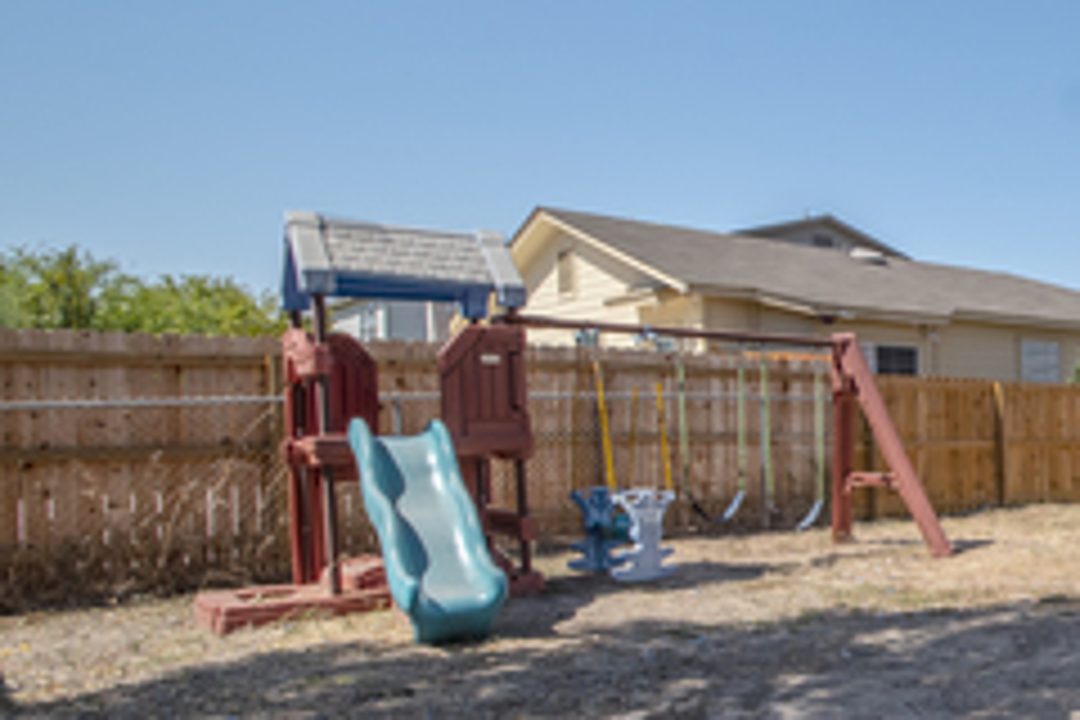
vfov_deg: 40.9
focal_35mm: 32
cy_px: 439
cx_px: 1246
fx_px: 960
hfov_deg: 42.6
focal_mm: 12
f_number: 8
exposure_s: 1/1500
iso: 320
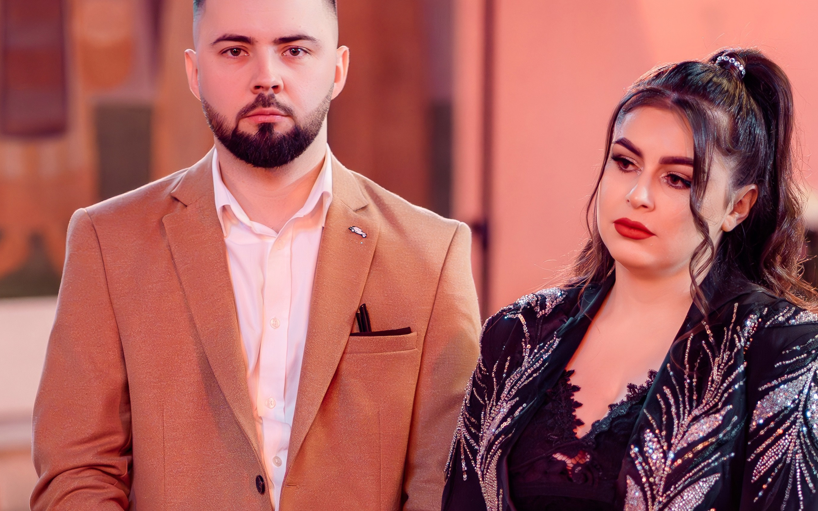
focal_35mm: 195
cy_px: 500
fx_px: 4347
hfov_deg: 10.7
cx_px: 409
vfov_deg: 6.7
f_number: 1.8
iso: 1600
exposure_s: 1/250
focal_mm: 85
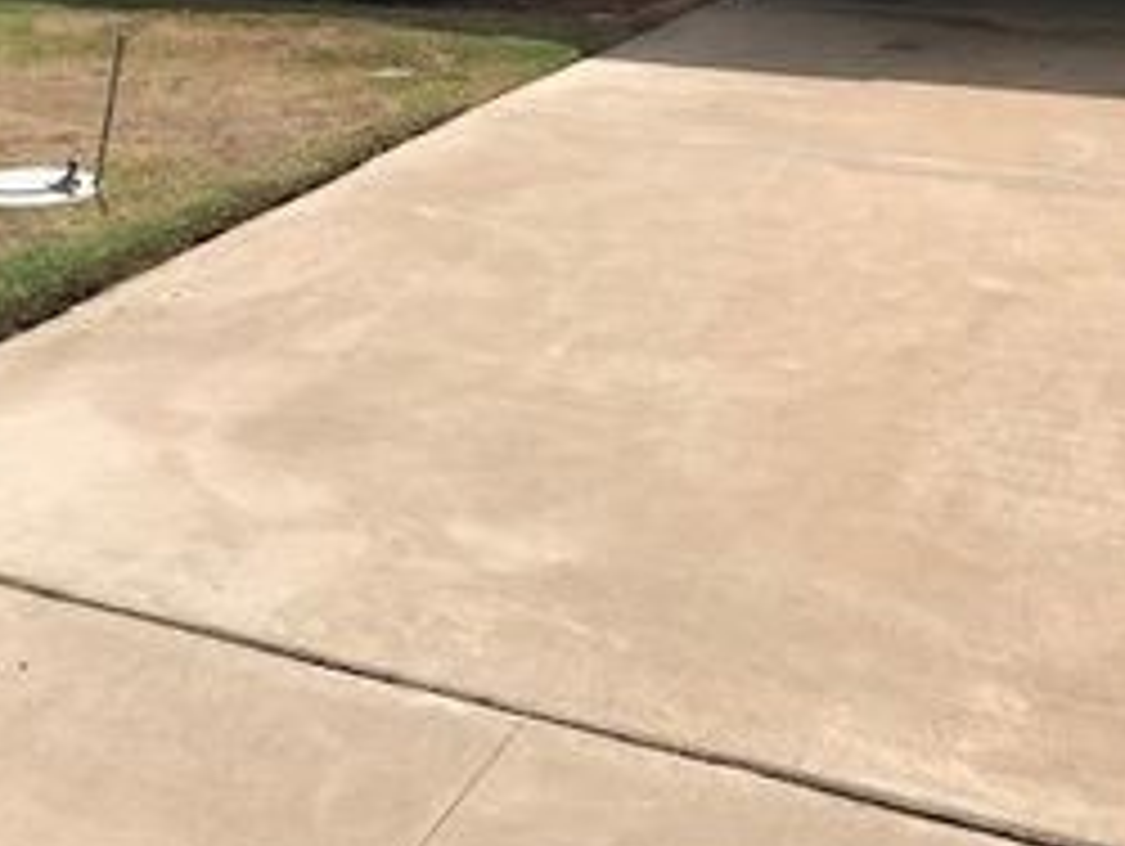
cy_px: 25
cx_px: 364
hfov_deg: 34.0
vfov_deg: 25.0
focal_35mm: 56
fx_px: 1822
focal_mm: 3.99
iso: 20
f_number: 1.8
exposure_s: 1/4367
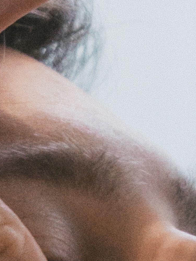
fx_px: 5268
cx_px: -87
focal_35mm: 698
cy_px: 303
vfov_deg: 2.8
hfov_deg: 2.1
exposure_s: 1/160
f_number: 4
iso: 3200
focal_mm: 60
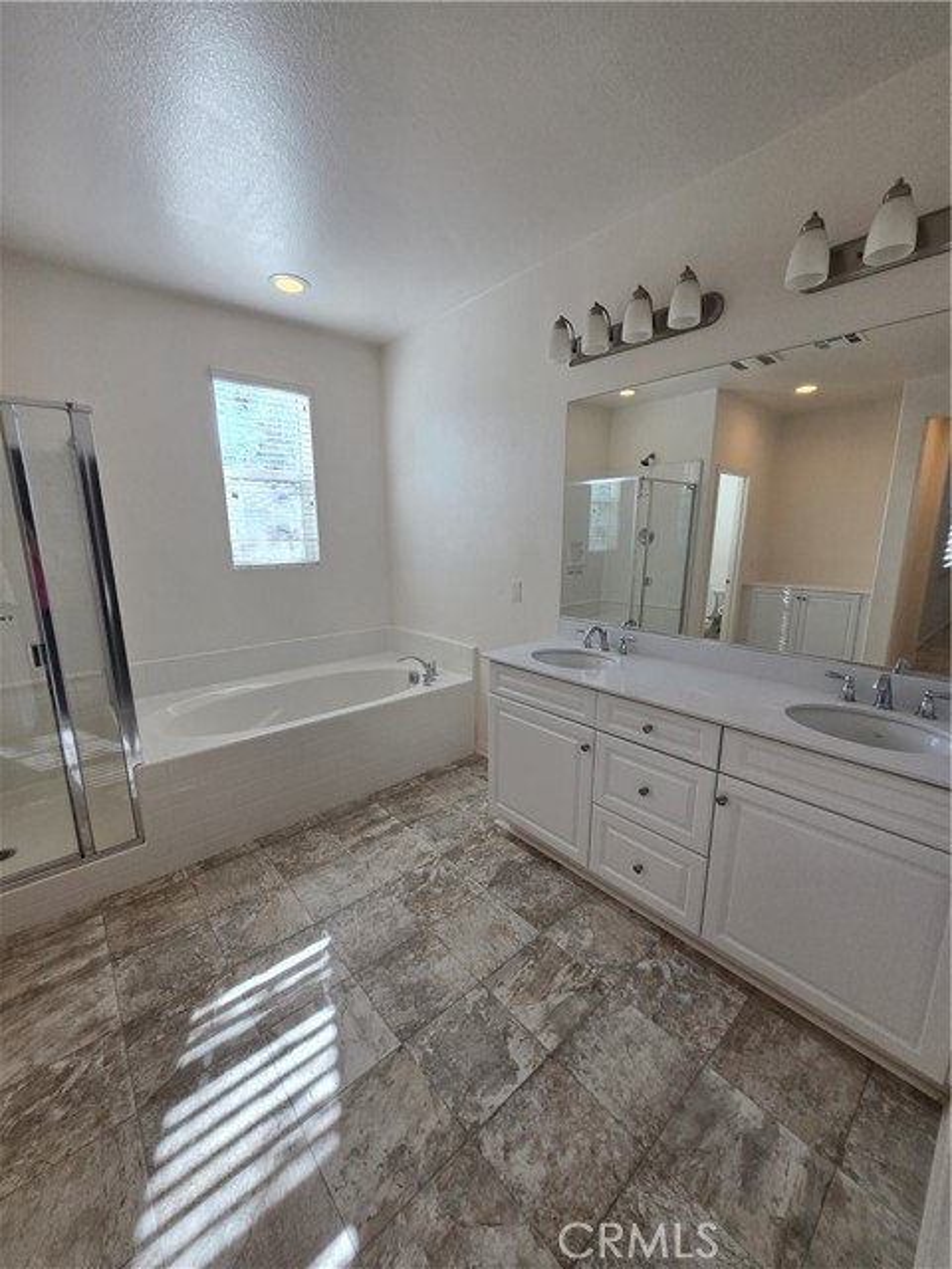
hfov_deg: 89.9
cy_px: 634
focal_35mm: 13
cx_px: 476
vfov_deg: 106.2
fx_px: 477
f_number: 2.2
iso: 50
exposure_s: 1/120
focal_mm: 1.7
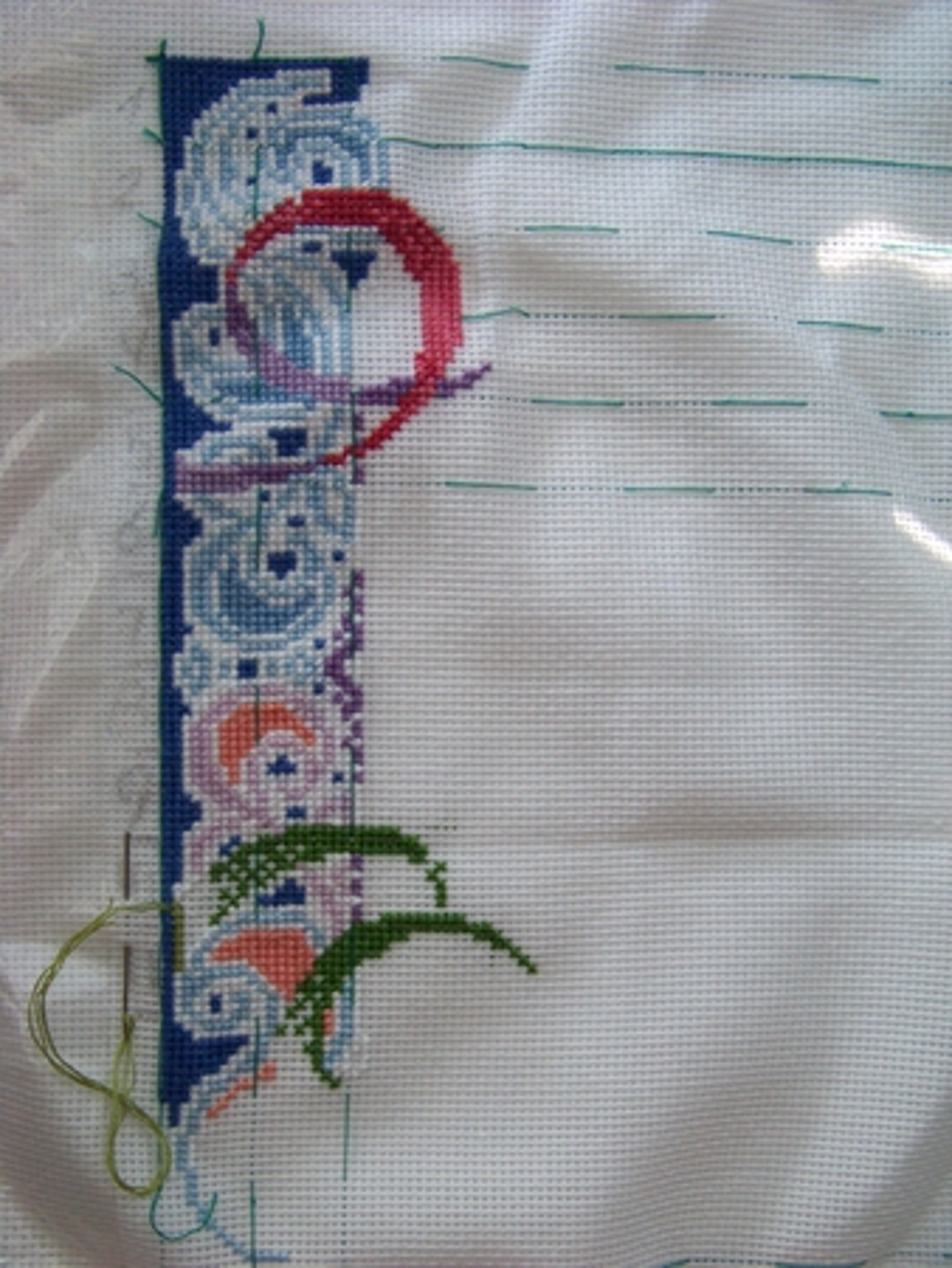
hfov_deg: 29.7
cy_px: 634
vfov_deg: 38.9
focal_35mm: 49
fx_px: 1795
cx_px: 476
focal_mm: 7.6
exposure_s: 1/30
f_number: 2.8
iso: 115
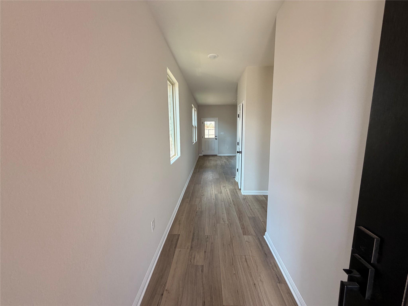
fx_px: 165
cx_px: 204
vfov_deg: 85.7
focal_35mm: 14
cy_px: 153
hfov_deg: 102.1
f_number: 2.2
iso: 100
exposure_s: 1/121
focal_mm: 2.22
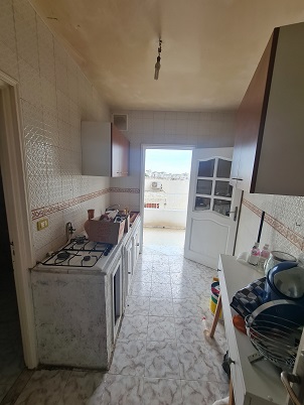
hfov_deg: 90.0
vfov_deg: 106.1
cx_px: 152
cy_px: 202
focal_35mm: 13
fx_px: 152
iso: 80
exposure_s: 1/100
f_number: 2.2
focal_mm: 2.2
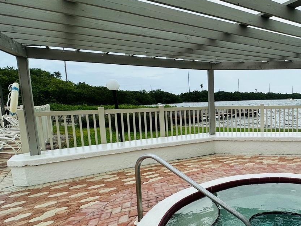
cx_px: 260
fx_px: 235
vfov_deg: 51.2
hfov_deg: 57.8
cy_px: 129
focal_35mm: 27
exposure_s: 1/963
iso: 50
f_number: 2.2
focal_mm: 2.22
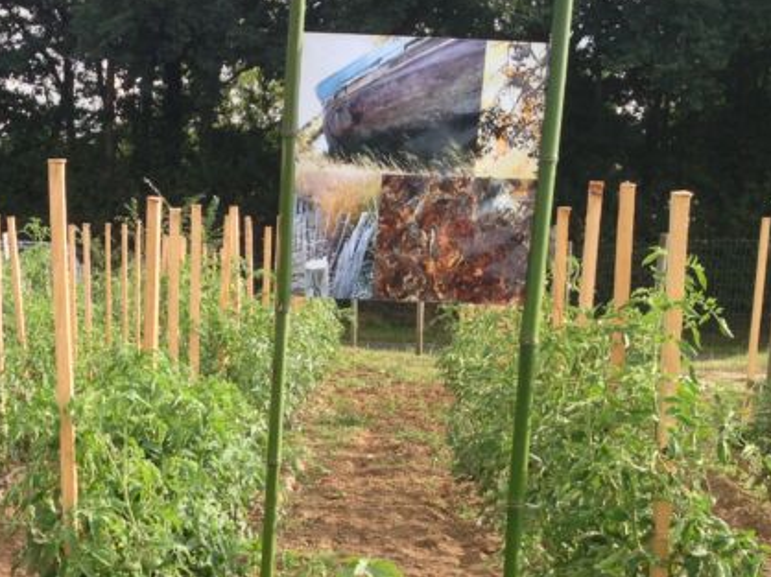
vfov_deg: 17.9
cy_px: 651
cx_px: 77
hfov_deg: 24.0
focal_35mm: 79
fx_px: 1759
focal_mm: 4.13
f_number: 2.4
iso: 50
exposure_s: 1/352
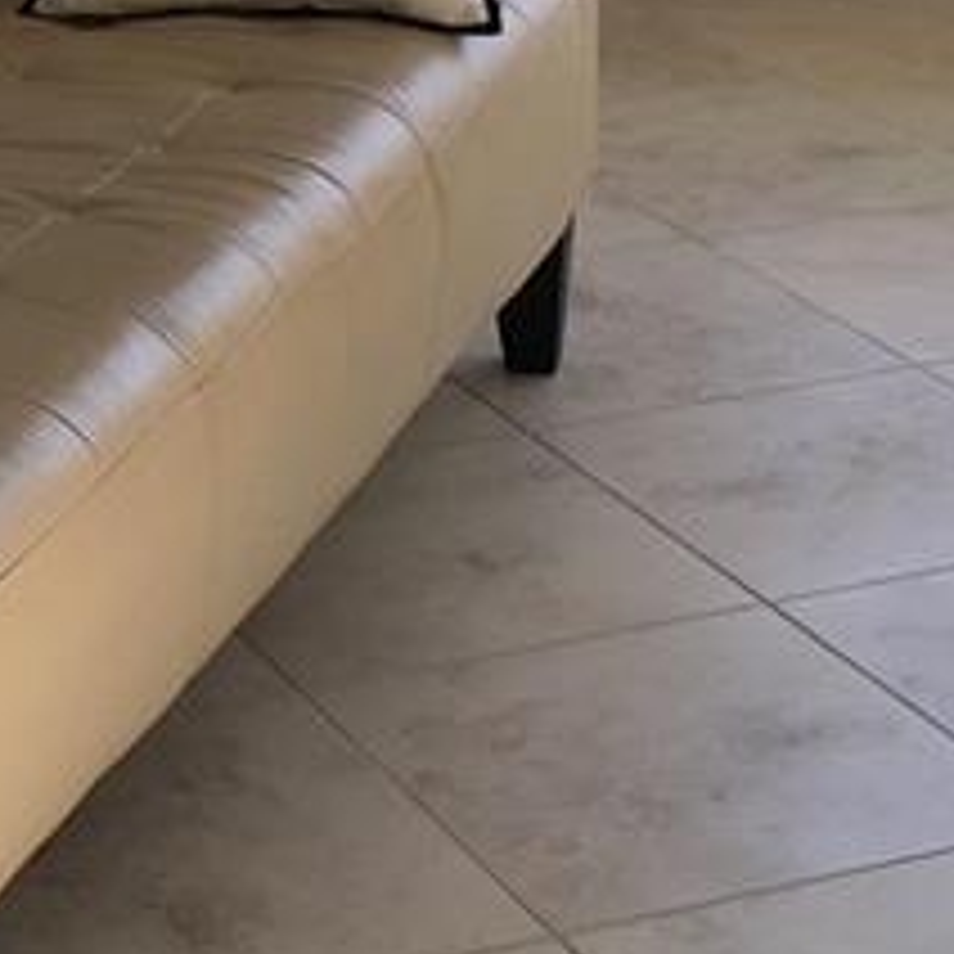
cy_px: -315
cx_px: 94
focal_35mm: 124
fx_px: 3866
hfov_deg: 13.9
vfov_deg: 13.5
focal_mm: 4.15
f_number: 2.2
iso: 25
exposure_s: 1/60
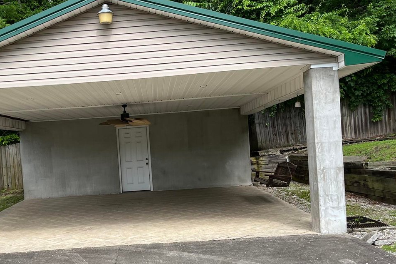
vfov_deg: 31.0
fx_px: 473
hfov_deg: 44.2
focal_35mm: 43
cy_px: 173
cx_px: 107
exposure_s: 1/1477
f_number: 1.6
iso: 50
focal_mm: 5.1
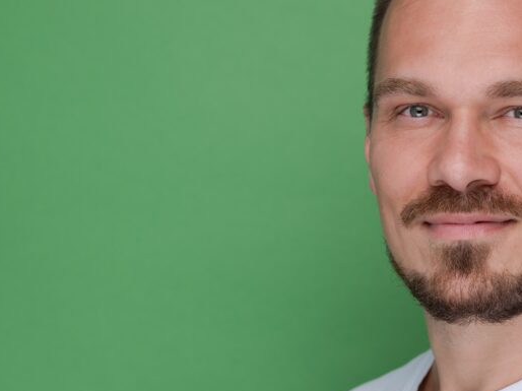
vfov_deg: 9.4
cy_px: 292
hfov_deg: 12.5
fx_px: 2366
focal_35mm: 157
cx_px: 461
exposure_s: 1/100
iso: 100
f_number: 5
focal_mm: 80
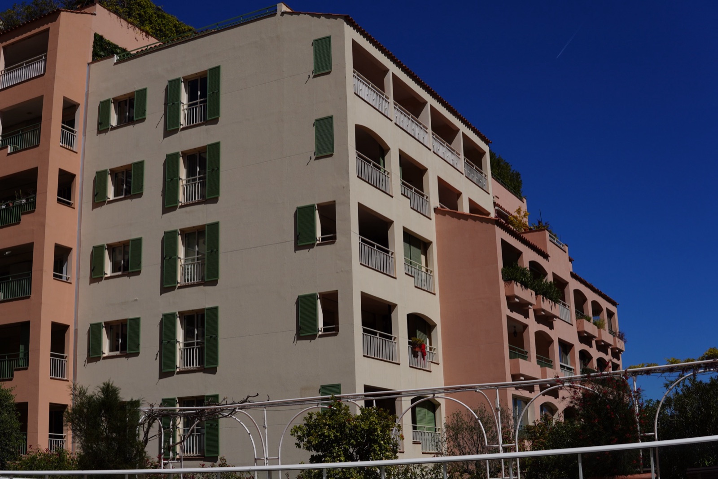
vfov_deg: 29.9
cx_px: 359
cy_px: 240
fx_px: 897
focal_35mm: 45
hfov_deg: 43.6
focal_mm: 30
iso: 100
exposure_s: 1/640
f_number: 11
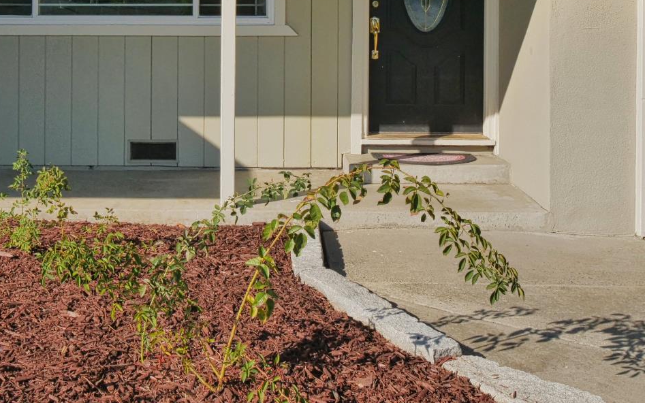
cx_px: 284
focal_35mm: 47
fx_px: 826
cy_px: 46
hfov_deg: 42.6
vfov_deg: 26.6
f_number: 8
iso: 640
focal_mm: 14
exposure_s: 1/1600
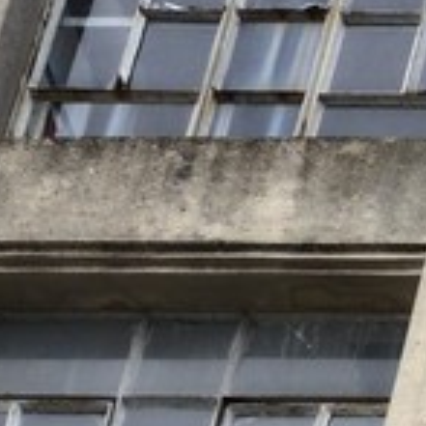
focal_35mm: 389
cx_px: 2159
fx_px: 5416
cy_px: 730
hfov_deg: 4.0
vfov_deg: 4.5
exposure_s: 1/160
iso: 800
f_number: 13
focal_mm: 42
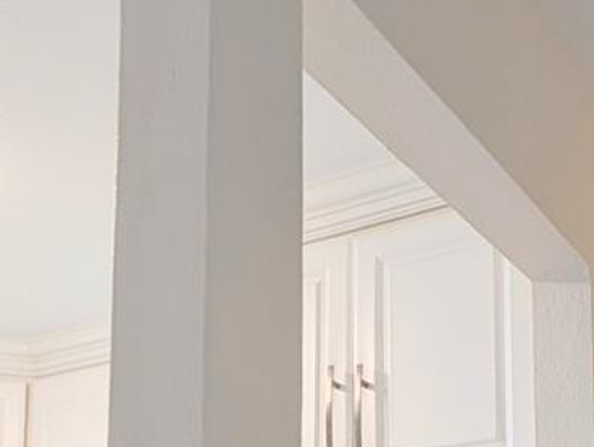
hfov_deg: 35.8
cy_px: 595
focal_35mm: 52
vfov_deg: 24.3
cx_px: 458
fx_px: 893
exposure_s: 1/145
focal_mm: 2.02
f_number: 1.7
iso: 64
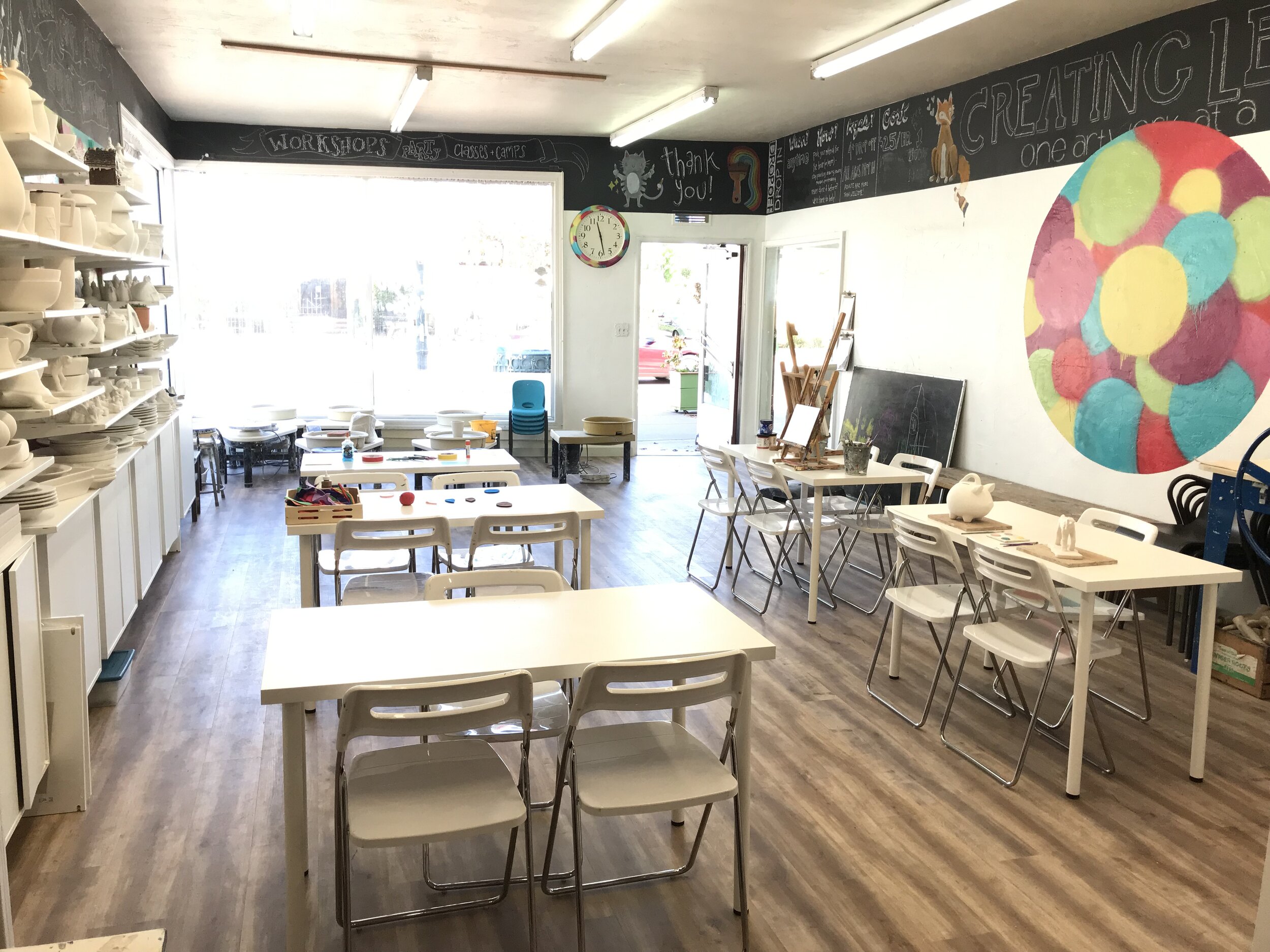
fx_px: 1027
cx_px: 635
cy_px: 476
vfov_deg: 49.7
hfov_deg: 63.4
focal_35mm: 28
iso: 40
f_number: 1.8
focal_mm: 3.99
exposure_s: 1/120
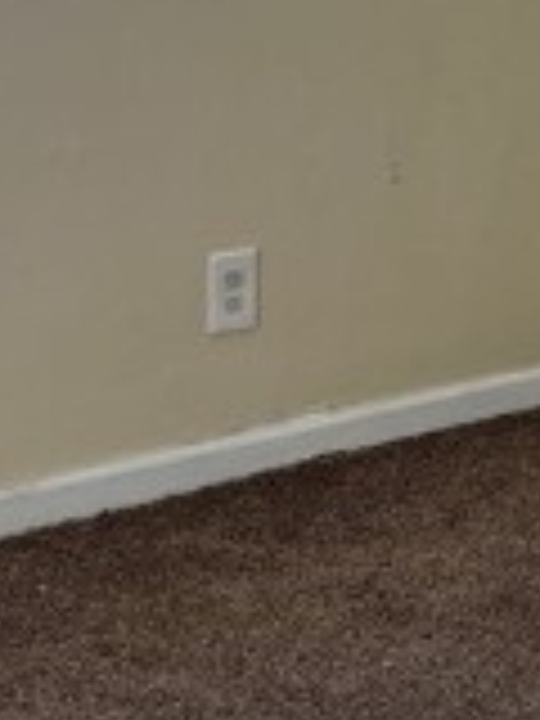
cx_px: 554
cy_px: 148
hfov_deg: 11.7
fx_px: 2600
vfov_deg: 15.7
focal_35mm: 125
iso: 50
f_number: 1.5
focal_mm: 5.7
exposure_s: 1/304
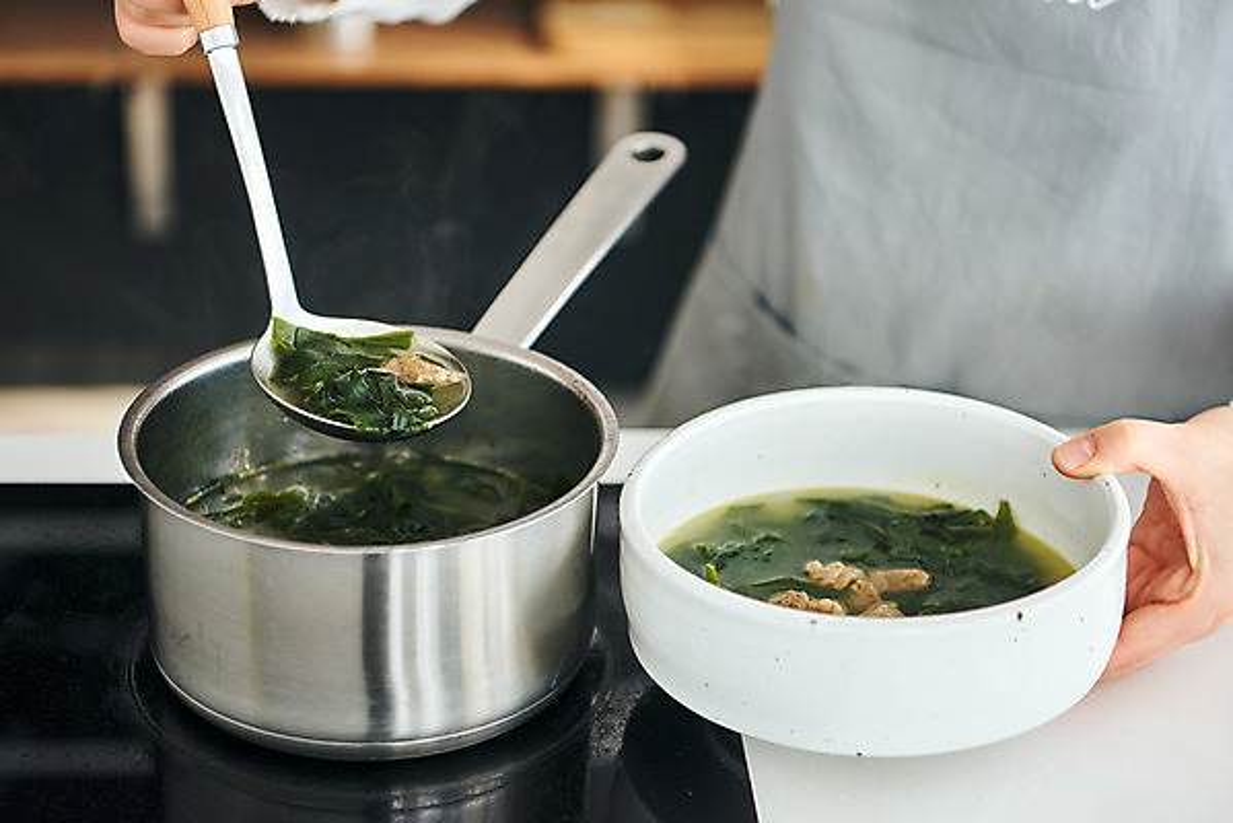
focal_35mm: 70
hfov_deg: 28.8
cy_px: 412
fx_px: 2399
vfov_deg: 19.5
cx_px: 616
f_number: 3.2
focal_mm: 70
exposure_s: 1/125
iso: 500
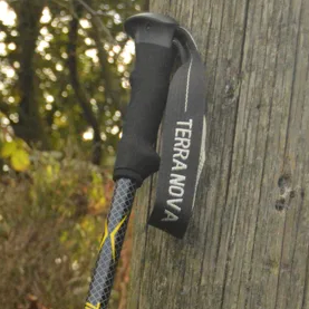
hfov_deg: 11.9
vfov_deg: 11.3
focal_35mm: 144
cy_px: 546
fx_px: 1454
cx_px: -47
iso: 3200
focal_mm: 26
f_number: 5.6
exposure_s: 1/2500
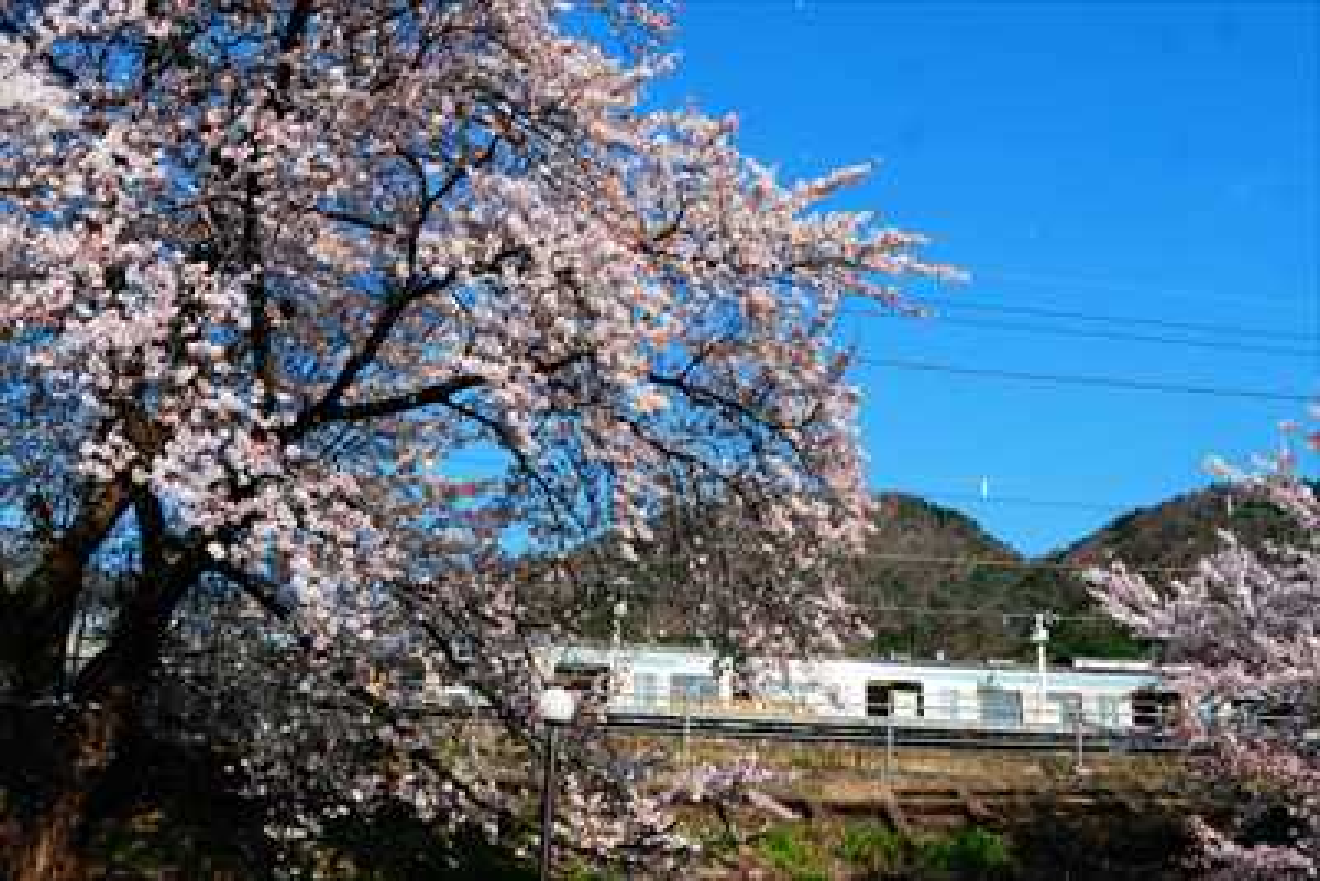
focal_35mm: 36
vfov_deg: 36.9
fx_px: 1320
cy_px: 440
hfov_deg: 53.1
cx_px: 660
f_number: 8
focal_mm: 24
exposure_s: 1/250
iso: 100
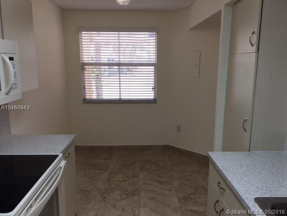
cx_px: 144
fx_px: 240
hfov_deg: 61.7
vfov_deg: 48.2
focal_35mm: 29
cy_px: 108
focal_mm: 4.15
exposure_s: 1/60
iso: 25
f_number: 2.2
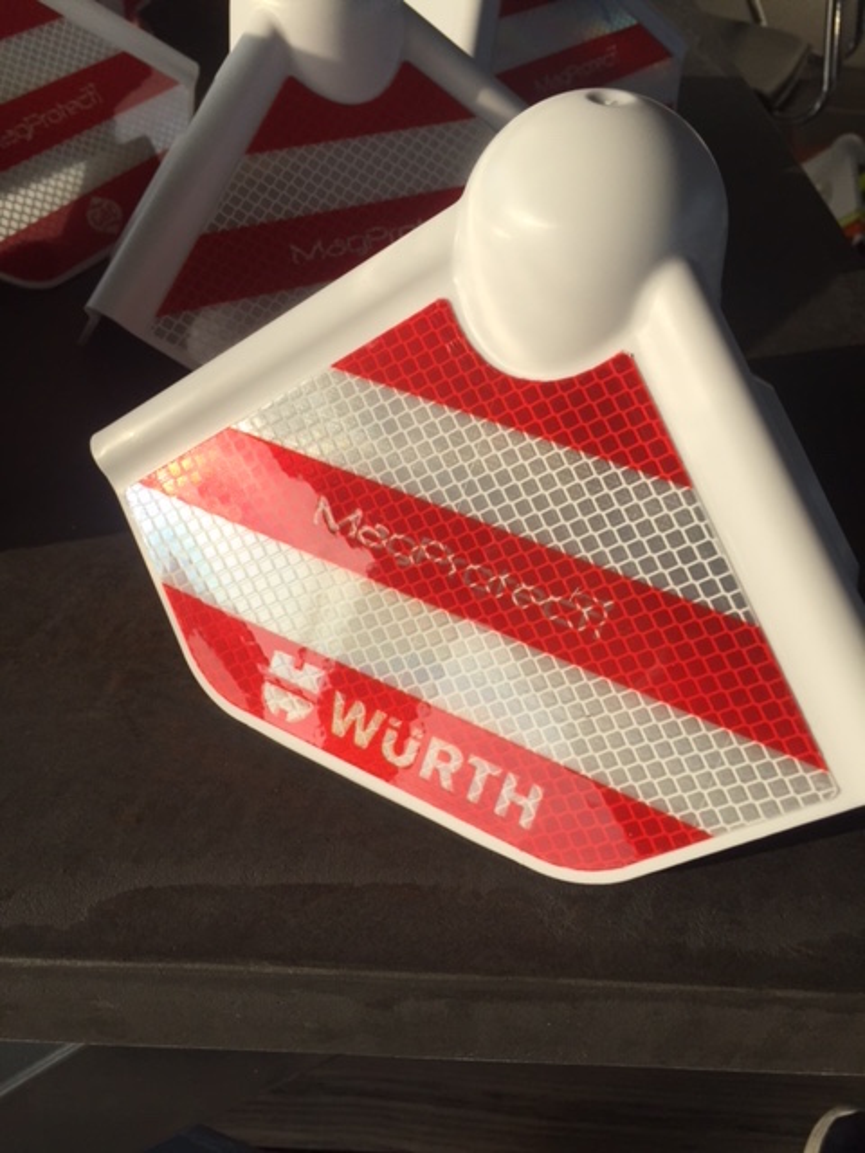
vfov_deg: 61.7
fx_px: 966
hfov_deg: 48.2
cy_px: 576
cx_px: 432
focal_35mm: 29
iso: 32
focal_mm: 4.15
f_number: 2.2
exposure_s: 1/1319
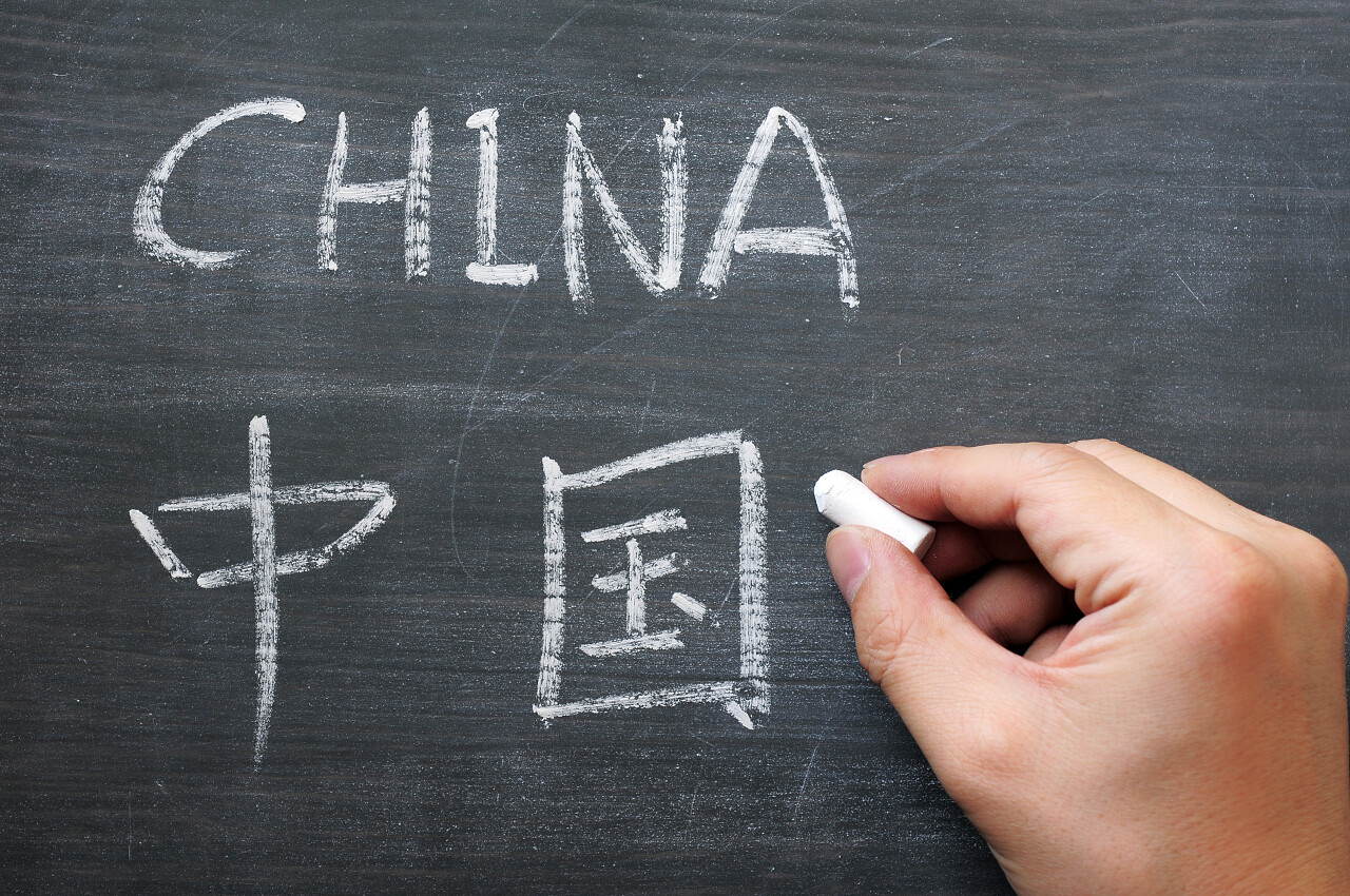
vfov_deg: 15.1
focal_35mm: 90
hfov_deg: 22.6
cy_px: 448
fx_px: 3371
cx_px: 675
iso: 200
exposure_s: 1/13
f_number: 8
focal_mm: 60
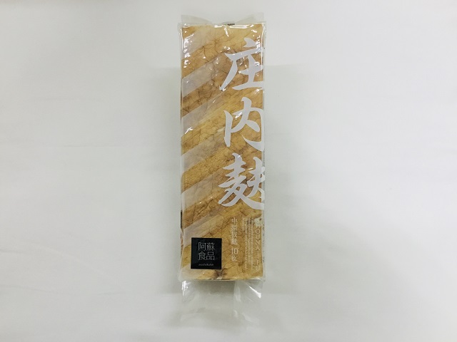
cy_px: 171
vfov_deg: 45.4
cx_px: 228
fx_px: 409
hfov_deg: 58.4
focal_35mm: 31
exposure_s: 1/30
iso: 40
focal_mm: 3.3
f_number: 2.4
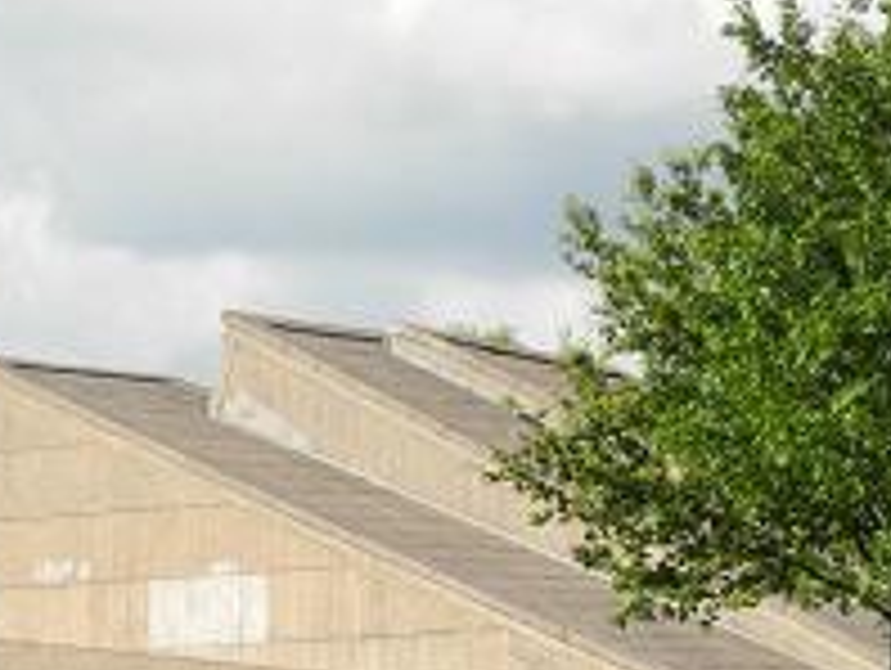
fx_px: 7912
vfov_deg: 4.8
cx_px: 364
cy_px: 769
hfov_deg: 6.4
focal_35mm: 307
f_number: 4.5
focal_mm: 25.4
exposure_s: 1/500
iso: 100
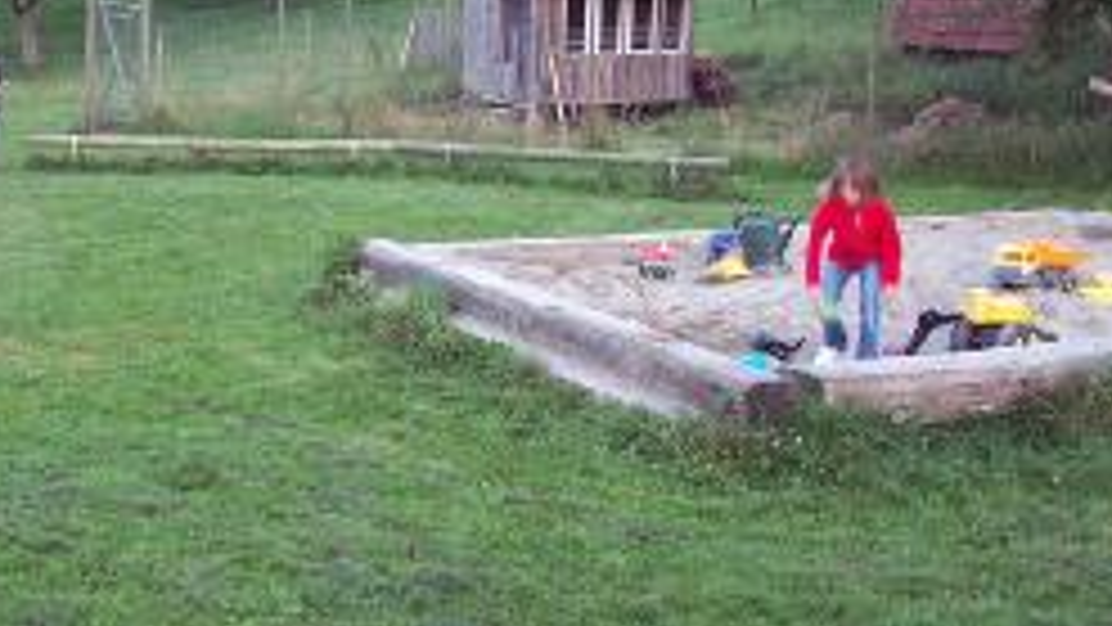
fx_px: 2536
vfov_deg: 14.1
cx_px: 162
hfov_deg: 24.2
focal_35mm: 86
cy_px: 250
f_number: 3.4
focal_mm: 8
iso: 200
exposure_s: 1/20
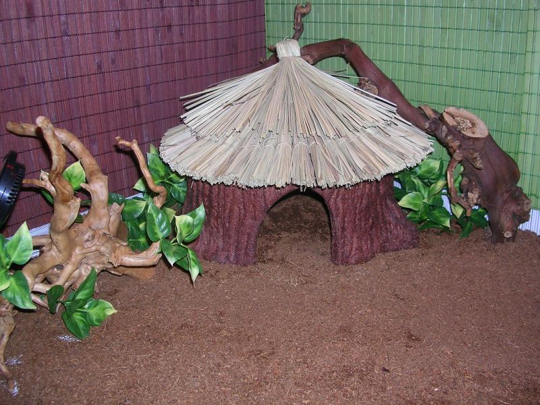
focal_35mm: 38
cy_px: 202
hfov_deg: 49.0
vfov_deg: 37.7
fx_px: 593
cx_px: 270
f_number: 2.8
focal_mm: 5.8
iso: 50
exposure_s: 1/60.1
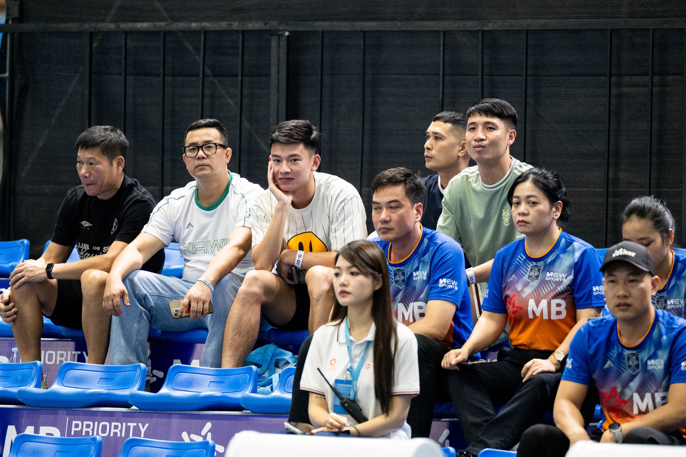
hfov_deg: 6.9
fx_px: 5714
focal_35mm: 300
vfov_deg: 4.6
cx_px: 343
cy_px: 228
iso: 2000
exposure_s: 1/250
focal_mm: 200
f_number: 2.8
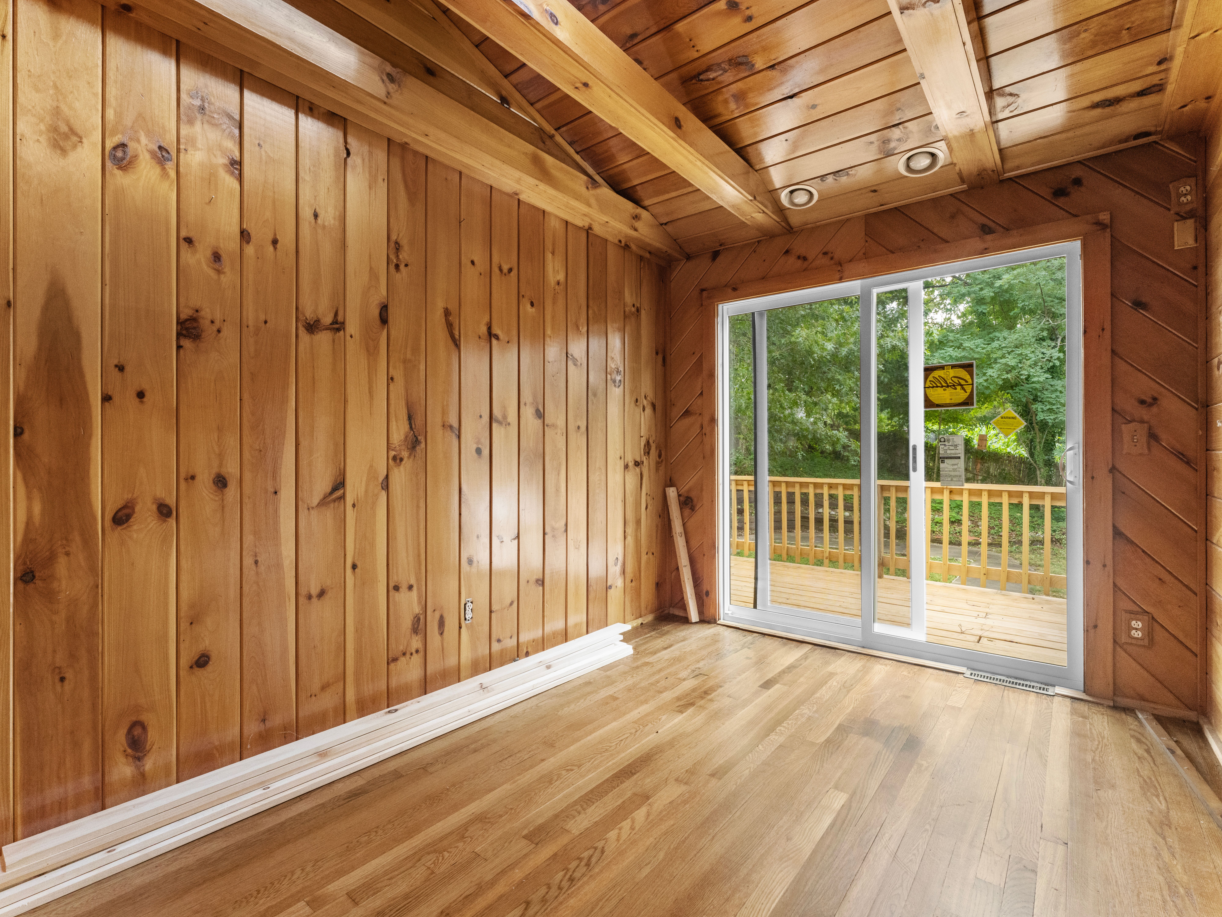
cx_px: 592
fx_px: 565
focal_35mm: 16
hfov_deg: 94.5
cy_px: 450
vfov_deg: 78.1
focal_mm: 14
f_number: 11
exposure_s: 1/6
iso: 1600
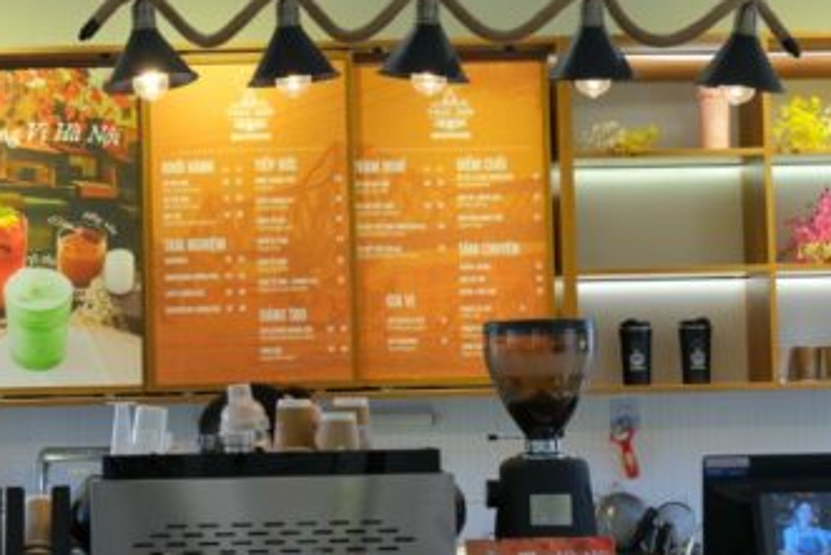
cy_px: 148
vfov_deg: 12.5
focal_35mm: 109
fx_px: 2517
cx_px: 208
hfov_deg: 18.6
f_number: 3.5
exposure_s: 1/125
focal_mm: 31
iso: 800
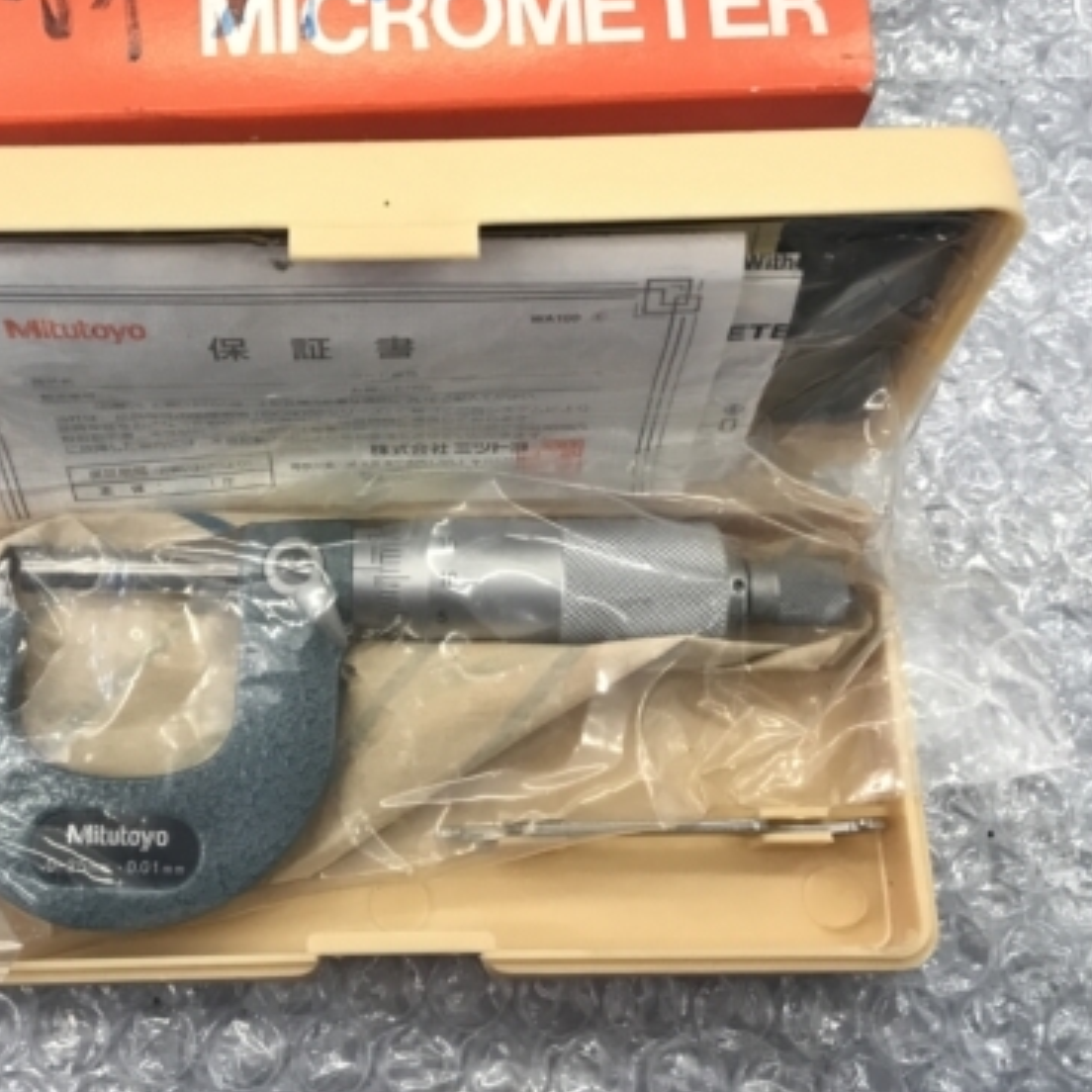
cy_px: 454
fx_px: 1535
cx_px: 383
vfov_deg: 39.1
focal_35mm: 43
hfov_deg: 38.8
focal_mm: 3.99
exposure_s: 1/30
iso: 32
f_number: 1.8
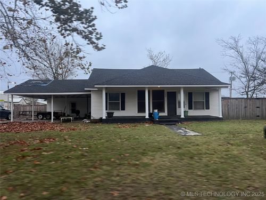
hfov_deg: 67.3
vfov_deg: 53.1
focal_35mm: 26
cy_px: 100
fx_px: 200
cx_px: 133
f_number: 1.5
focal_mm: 5.7
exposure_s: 1/99
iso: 125
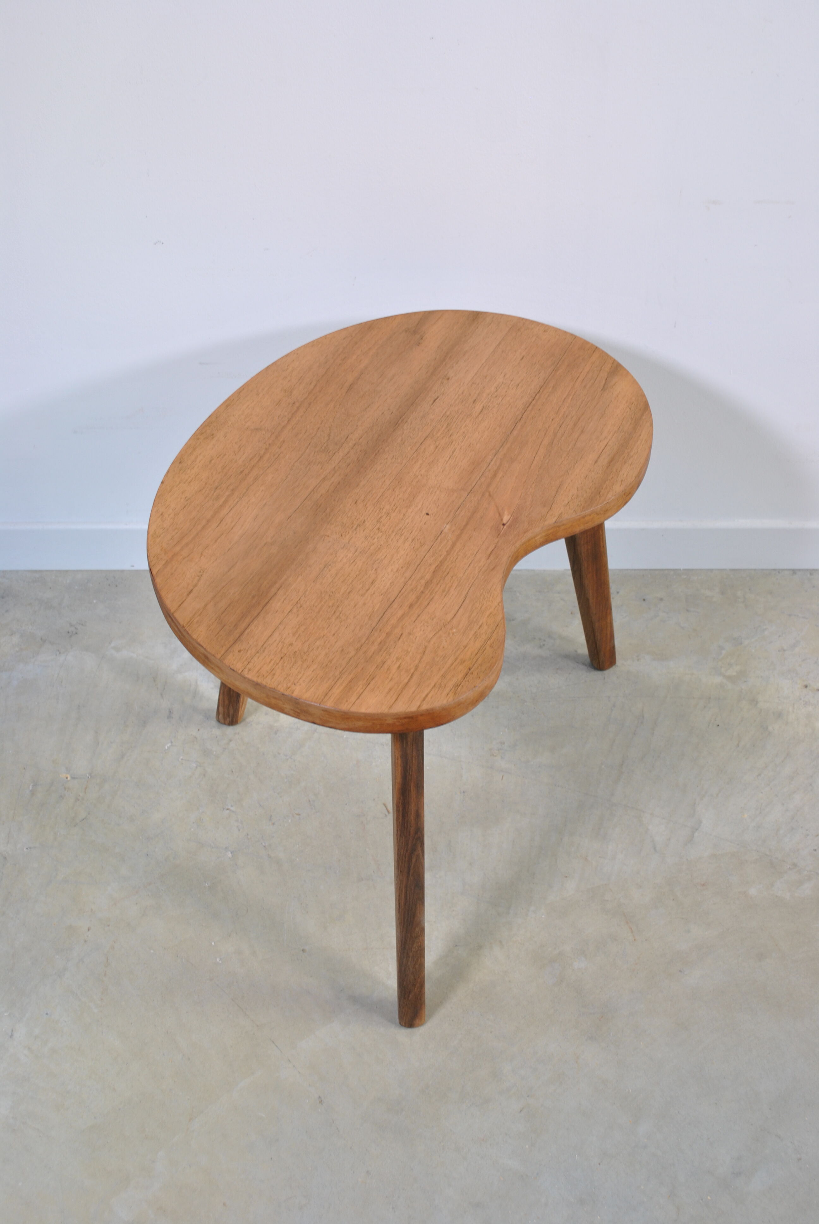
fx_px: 1429
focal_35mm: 42
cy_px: 612
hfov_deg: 32.0
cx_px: 410
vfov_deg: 46.3
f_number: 7.1
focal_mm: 28
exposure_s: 1/25
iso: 200
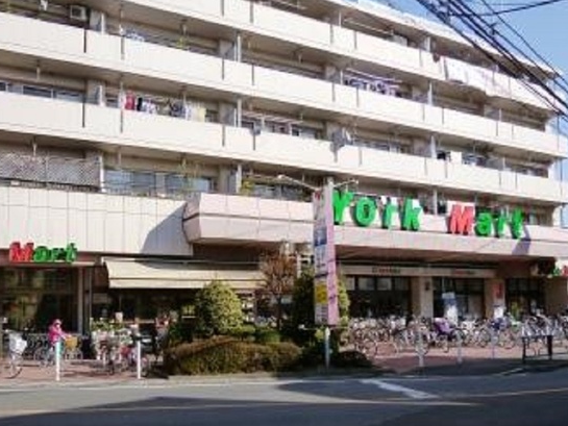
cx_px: 261
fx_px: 542
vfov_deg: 42.7
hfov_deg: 55.3
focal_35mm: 33
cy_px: 262
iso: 160
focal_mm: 4.3
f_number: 2.5
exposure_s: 1/1300
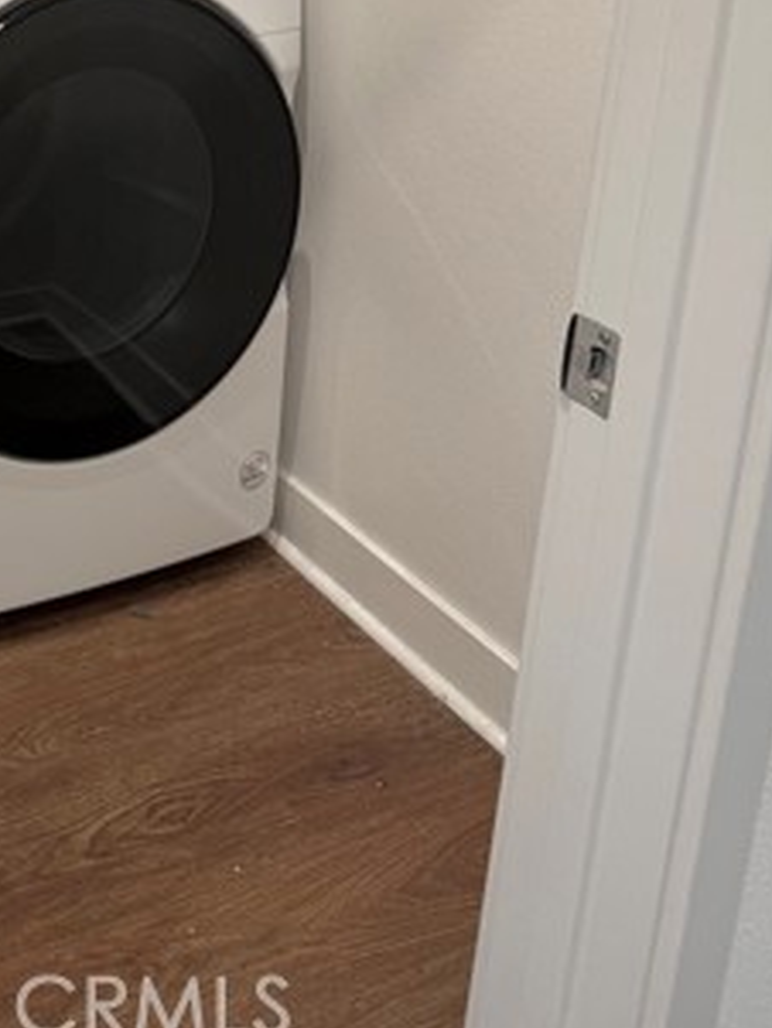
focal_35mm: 51
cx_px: -27
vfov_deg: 33.7
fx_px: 1515
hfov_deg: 26.8
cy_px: -38
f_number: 1.78
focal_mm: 6.76
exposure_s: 1/60
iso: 100
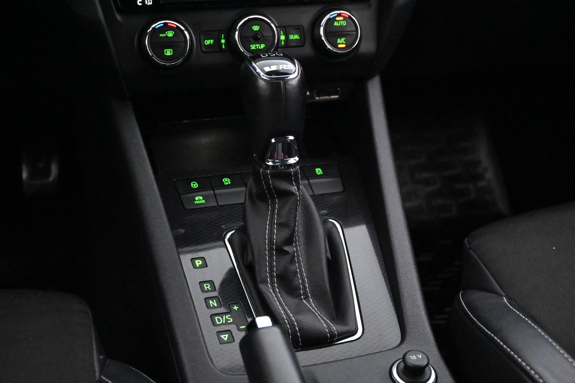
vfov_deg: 27.3
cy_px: 192
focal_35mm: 50
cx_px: 288
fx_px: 791
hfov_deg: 40.0
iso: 18000
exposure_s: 1/50
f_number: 5
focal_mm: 33
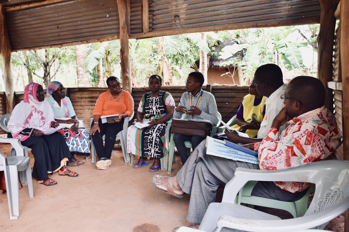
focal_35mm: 30
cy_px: 116
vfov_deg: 43.6
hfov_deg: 61.9
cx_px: 174
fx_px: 291
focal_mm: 20
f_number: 5
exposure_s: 1/100
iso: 400
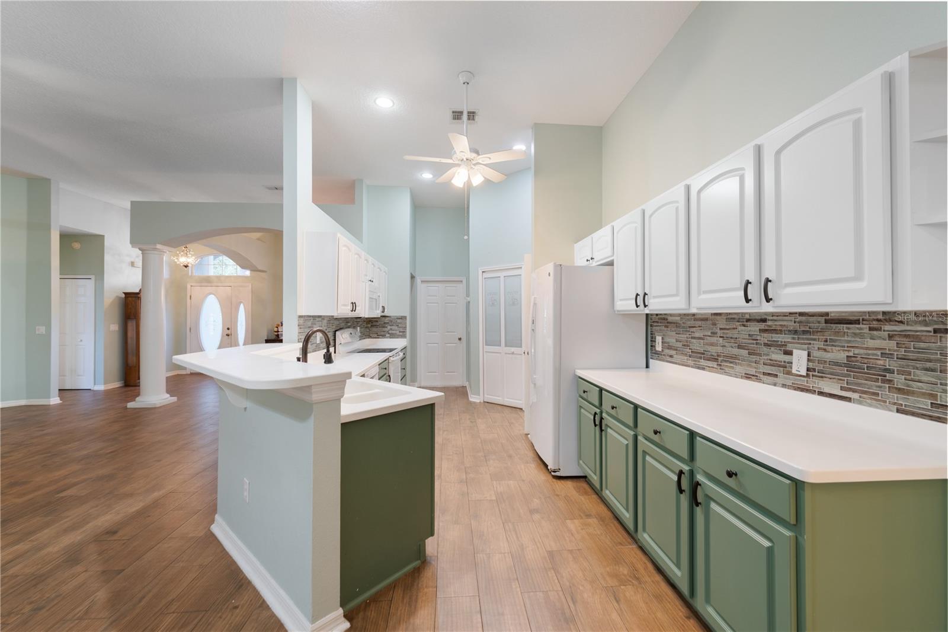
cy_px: 316
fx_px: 369
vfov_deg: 81.2
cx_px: 474
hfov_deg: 104.3
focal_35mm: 14
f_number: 8
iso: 500
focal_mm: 14
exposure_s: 1/1.67
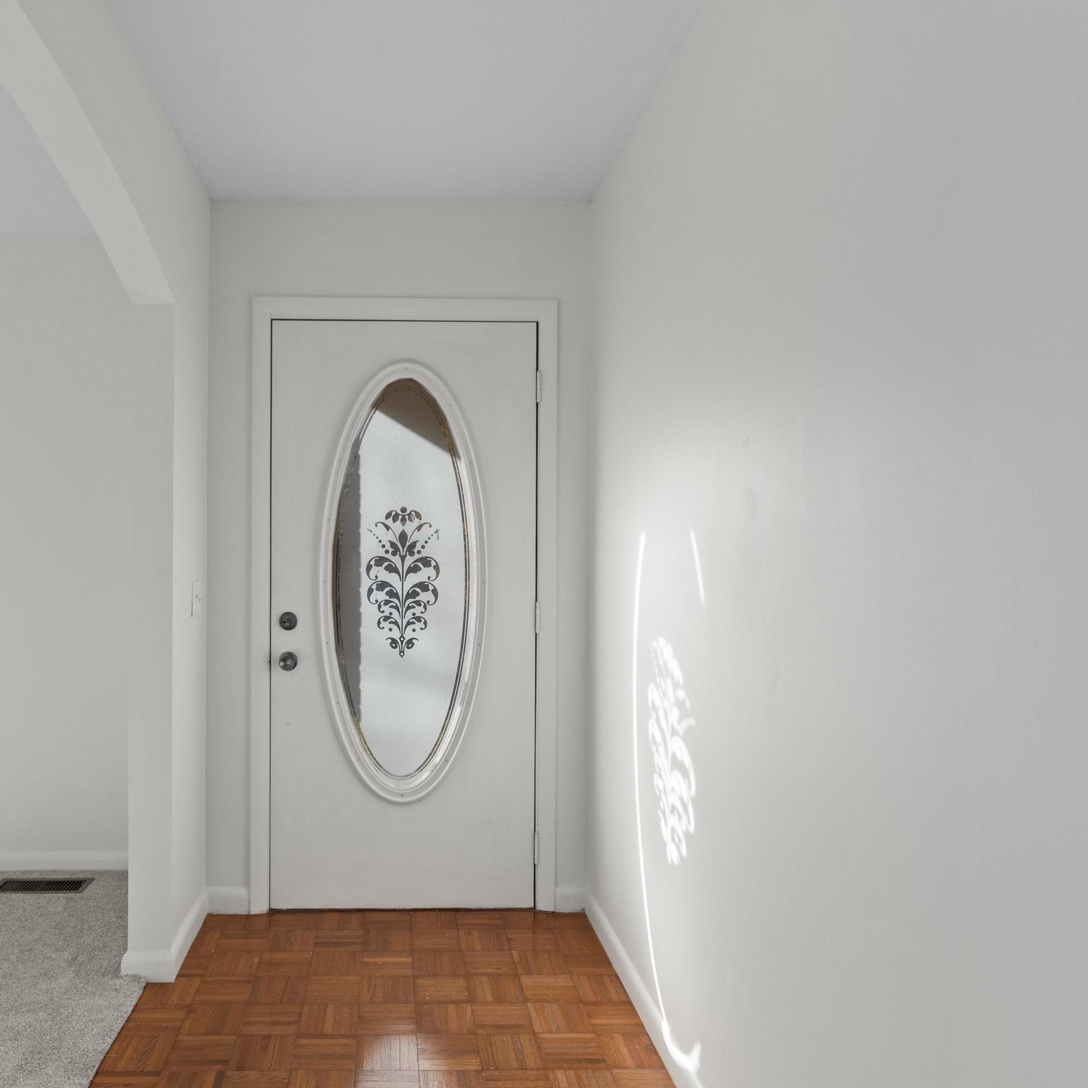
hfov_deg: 64.1
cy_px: 566
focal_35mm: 24
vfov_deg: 65.0
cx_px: 406
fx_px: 853
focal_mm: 12
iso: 320
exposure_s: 1/100
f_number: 8
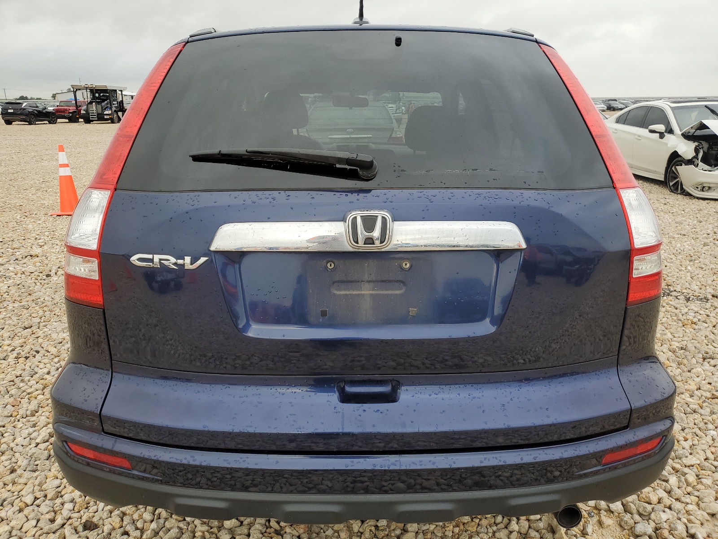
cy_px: 270
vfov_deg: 53.1
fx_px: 539
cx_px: 359
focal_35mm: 26
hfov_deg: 67.3
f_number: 1.5
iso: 50
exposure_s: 1/370
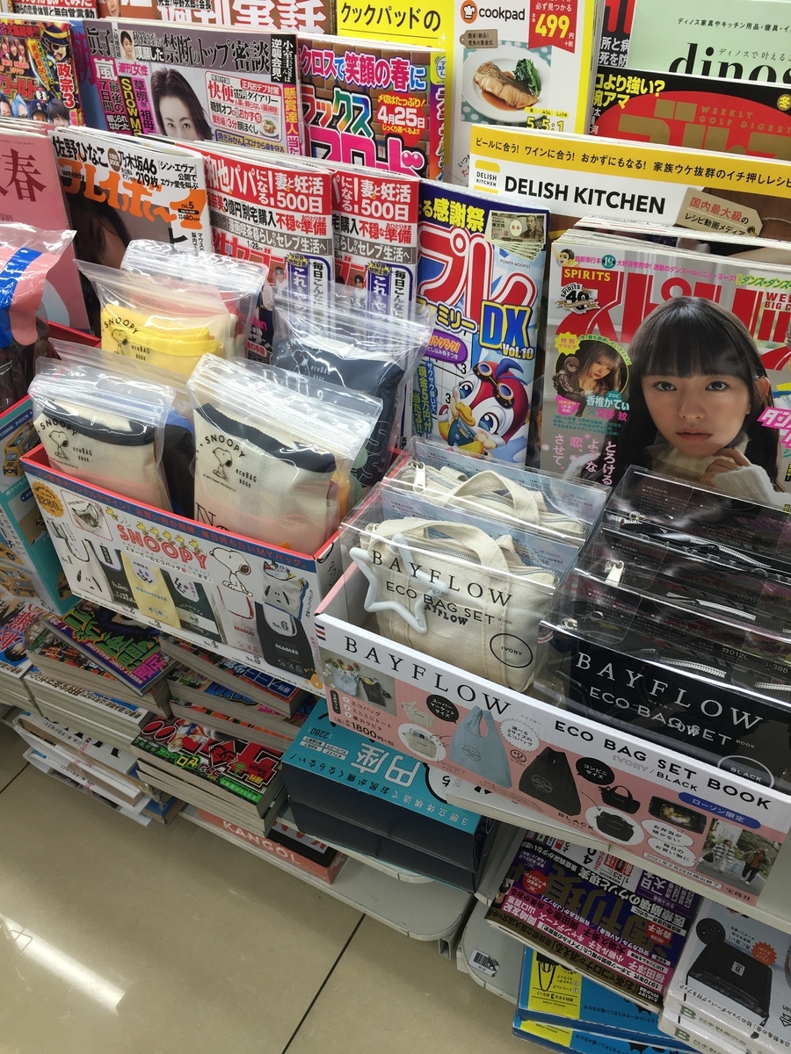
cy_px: 527
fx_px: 884
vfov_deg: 61.7
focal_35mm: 29
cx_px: 396
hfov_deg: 48.2
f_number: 2.2
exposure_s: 1/60
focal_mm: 4.15
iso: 25
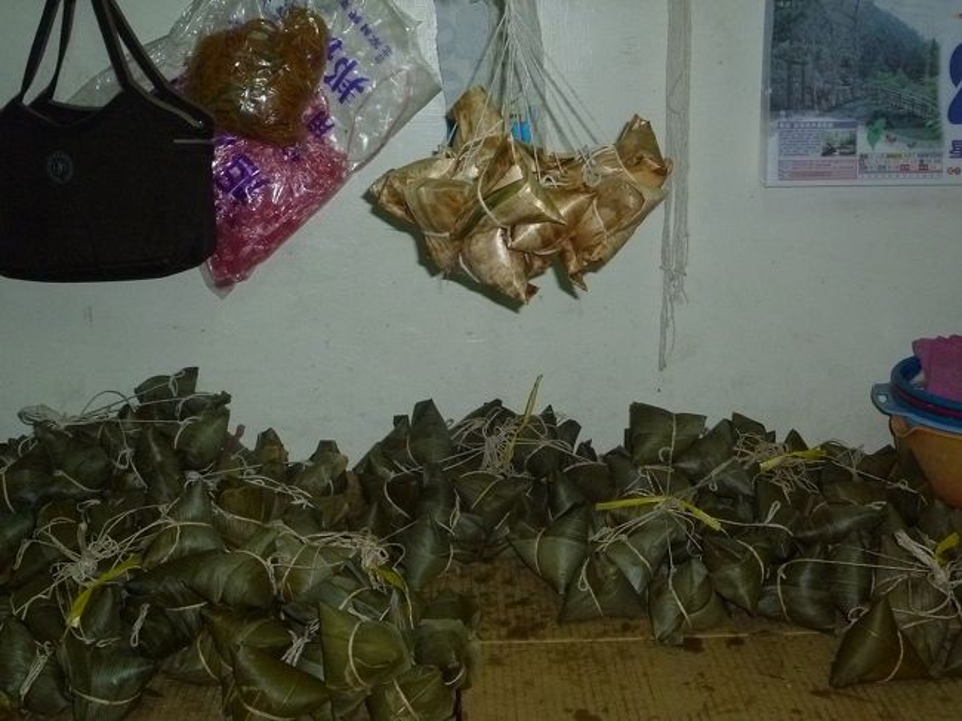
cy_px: 360
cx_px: 481
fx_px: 1195
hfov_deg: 43.9
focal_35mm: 43
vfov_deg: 33.6
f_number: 3.7
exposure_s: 1/80
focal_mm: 7.7
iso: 400
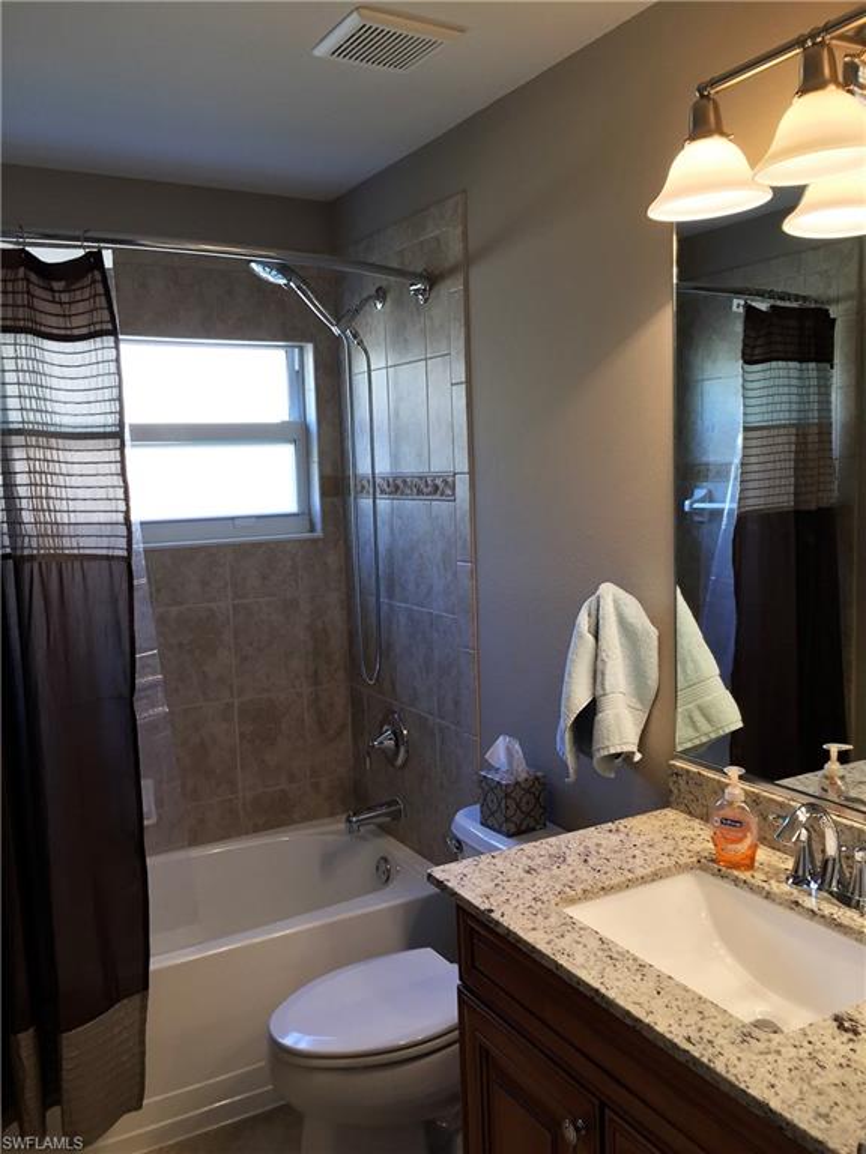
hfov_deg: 48.2
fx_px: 967
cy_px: 577
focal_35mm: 29
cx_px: 433
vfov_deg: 61.7
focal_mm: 4.15
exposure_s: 1/40
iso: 40
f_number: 2.2
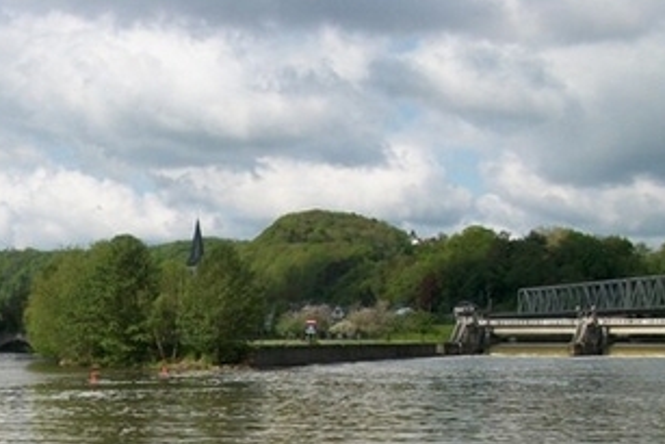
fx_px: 1201
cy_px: 481
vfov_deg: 20.1
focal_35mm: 65
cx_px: 41
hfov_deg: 29.4
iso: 80
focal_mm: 5.7
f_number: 8.8
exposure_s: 1/200
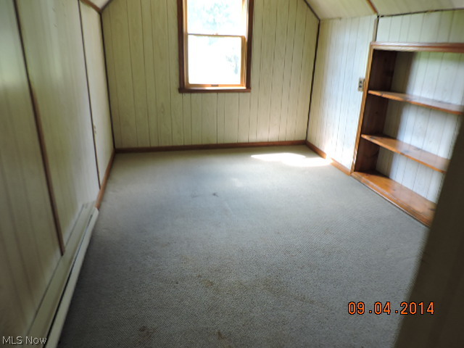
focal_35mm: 24
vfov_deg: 56.8
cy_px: 174
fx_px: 322
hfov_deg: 71.6
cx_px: 232
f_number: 3
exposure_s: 1/30
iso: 220
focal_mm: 4.3
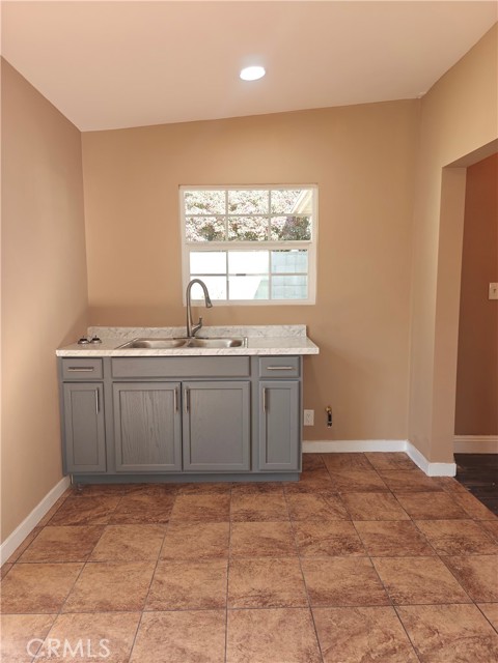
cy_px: 332
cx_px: 249
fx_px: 441
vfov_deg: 73.9
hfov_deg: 58.9
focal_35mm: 23
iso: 160
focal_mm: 6.06
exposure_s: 1/100
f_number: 1.6
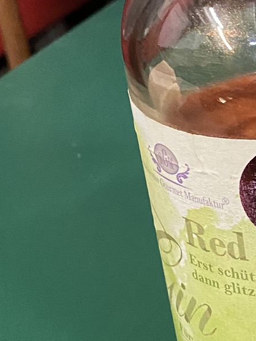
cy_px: 85
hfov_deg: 15.3
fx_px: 897
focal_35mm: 91
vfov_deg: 21.4
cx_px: 352
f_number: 1.8
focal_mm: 4.25
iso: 640
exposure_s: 1/25
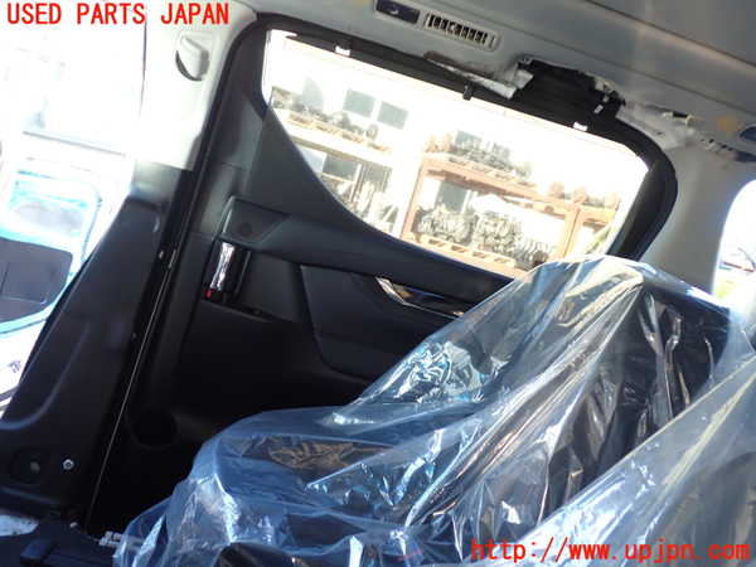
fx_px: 655
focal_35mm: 30
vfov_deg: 46.8
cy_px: 284
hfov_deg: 60.0
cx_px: 378
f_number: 2.3
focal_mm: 5.4
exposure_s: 1/40
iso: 200
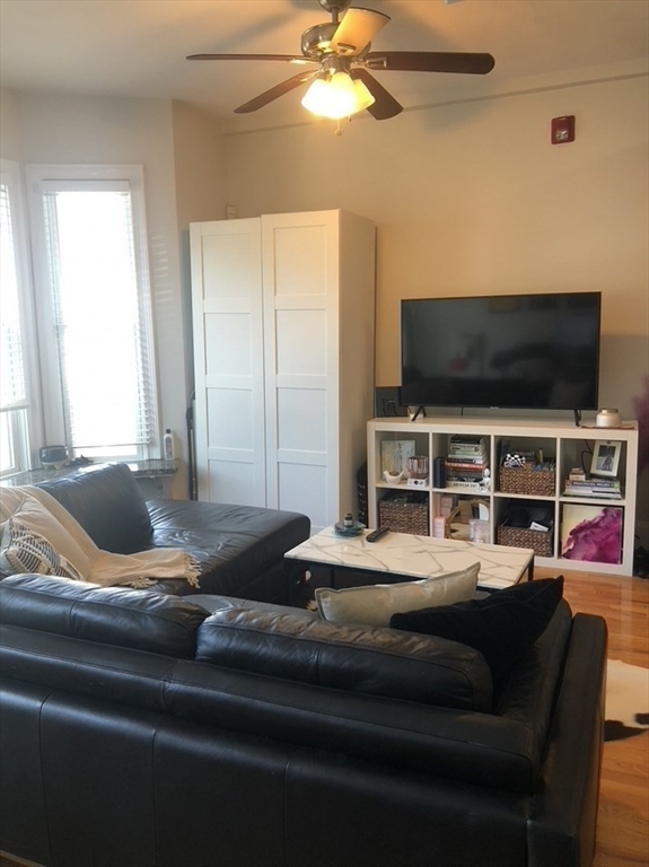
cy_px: 434
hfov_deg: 49.7
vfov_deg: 63.5
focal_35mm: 28
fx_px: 701
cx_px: 324
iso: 32
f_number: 1.8
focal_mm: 3.99
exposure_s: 1/24
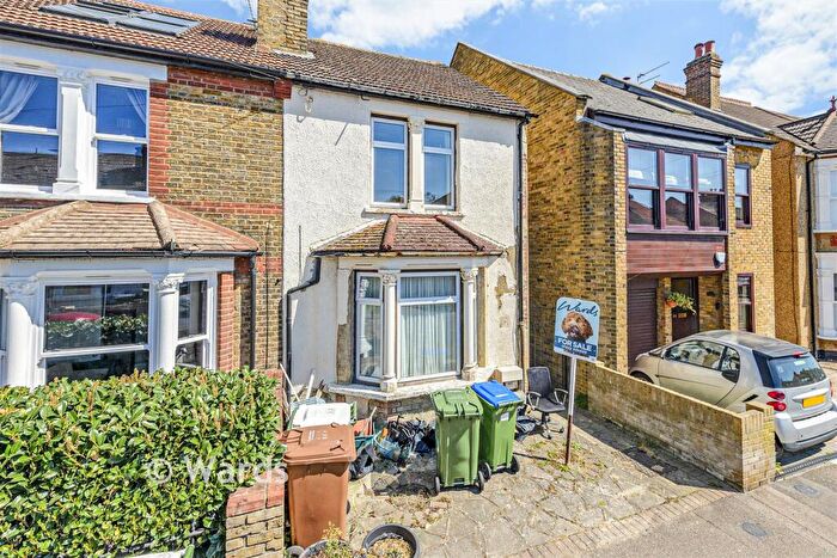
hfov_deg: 104.2
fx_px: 326
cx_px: 418
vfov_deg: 81.2
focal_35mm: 14
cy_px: 279
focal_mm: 14
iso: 640
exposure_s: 1/1600
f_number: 8
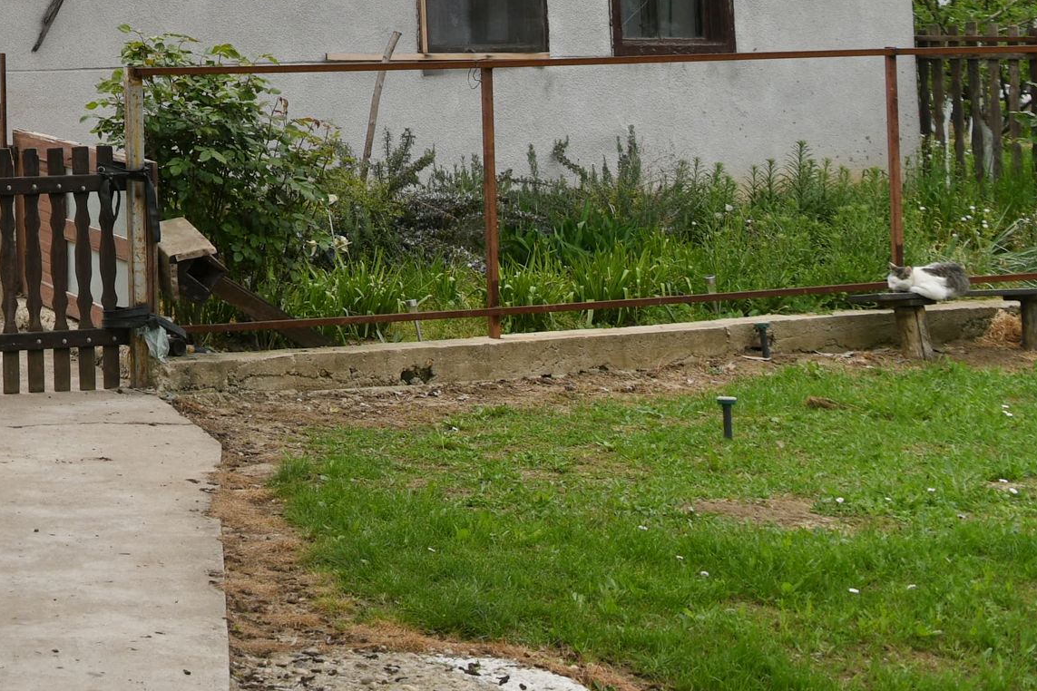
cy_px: -189
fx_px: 3024
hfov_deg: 17.5
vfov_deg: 12.7
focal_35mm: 105
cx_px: -511
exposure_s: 1/400
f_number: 5.6
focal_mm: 30
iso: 125
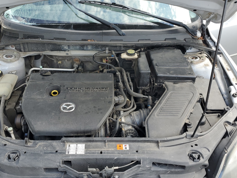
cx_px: 104
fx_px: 212
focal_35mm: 31
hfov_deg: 58.2
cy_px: 95
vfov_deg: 45.4
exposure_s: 1/278
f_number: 1.5
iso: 50
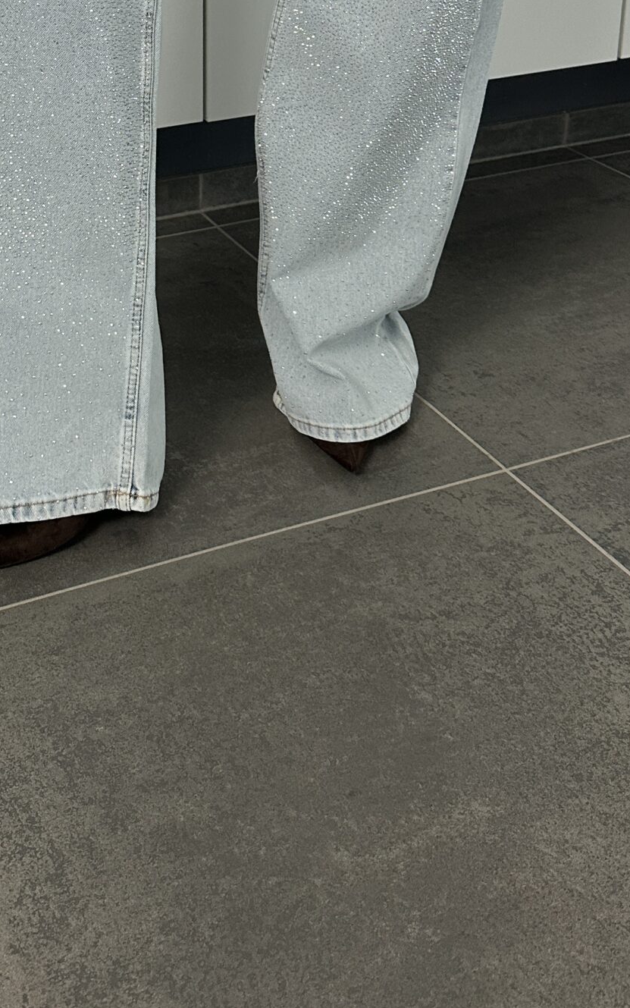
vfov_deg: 38.0
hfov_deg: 26.0
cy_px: 83
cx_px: 144
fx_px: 1346
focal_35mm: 49
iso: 200
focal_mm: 6.86
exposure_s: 1/100
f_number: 1.78
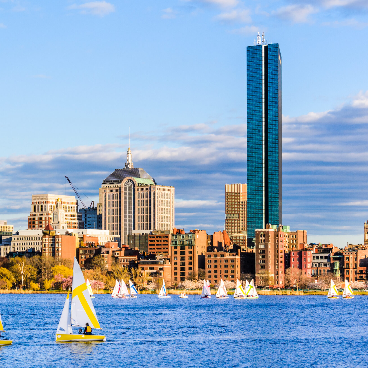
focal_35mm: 116
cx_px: 90
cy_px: 187
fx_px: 1395
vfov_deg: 15.0
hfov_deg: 15.0
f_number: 6.3
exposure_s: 1/160
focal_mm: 58
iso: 200
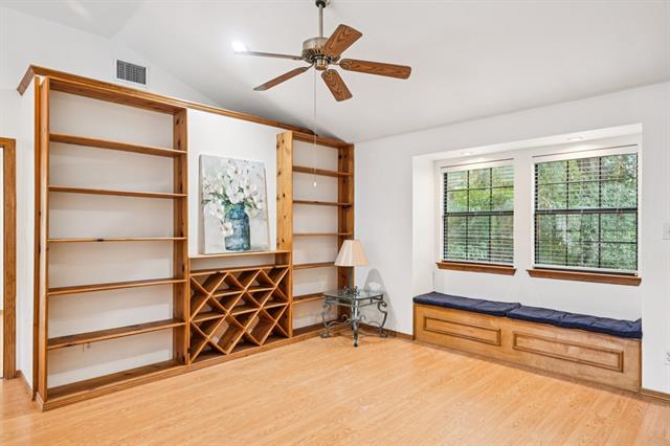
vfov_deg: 61.9
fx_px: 372
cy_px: 223
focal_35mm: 20
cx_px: 335
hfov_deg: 84.0
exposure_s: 1/6
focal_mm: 20
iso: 400
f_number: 8
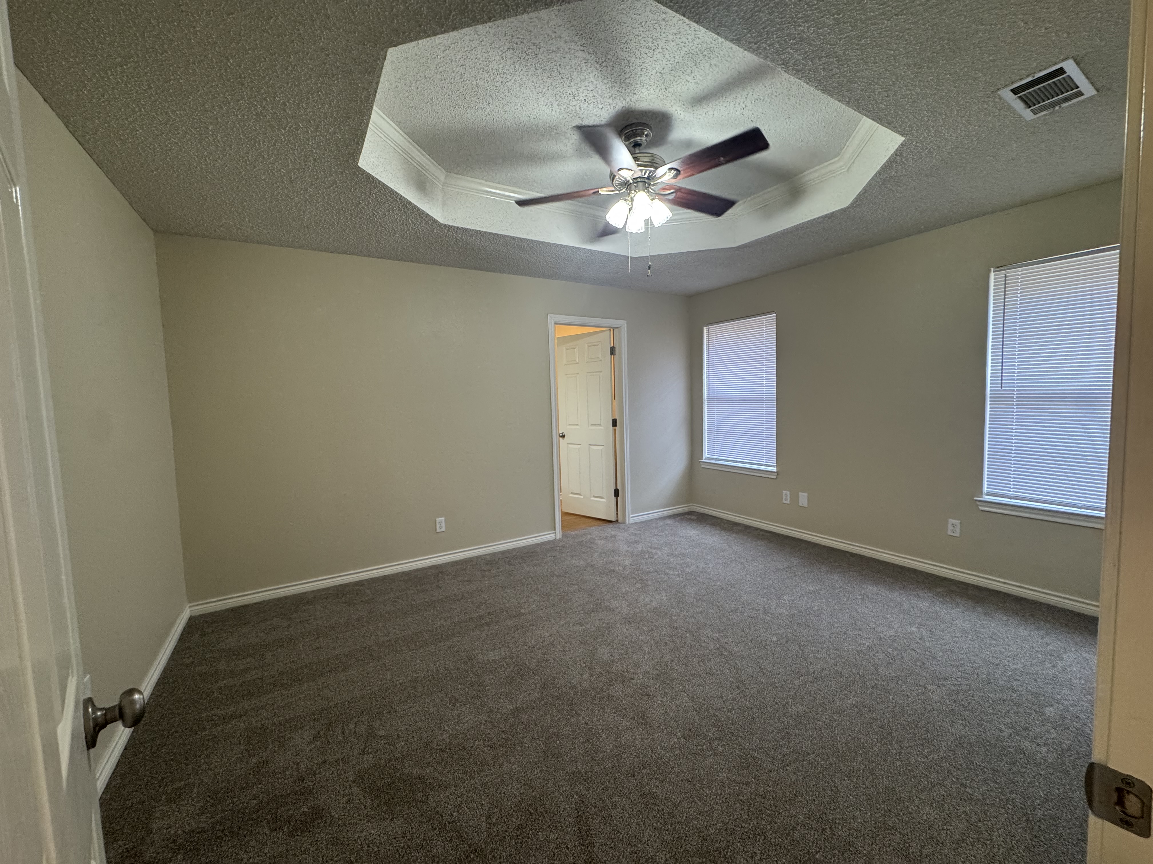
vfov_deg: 85.7
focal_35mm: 14
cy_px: 432
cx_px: 576
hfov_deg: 102.1
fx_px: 466
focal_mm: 2.22
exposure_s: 1/120
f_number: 2.2
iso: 250
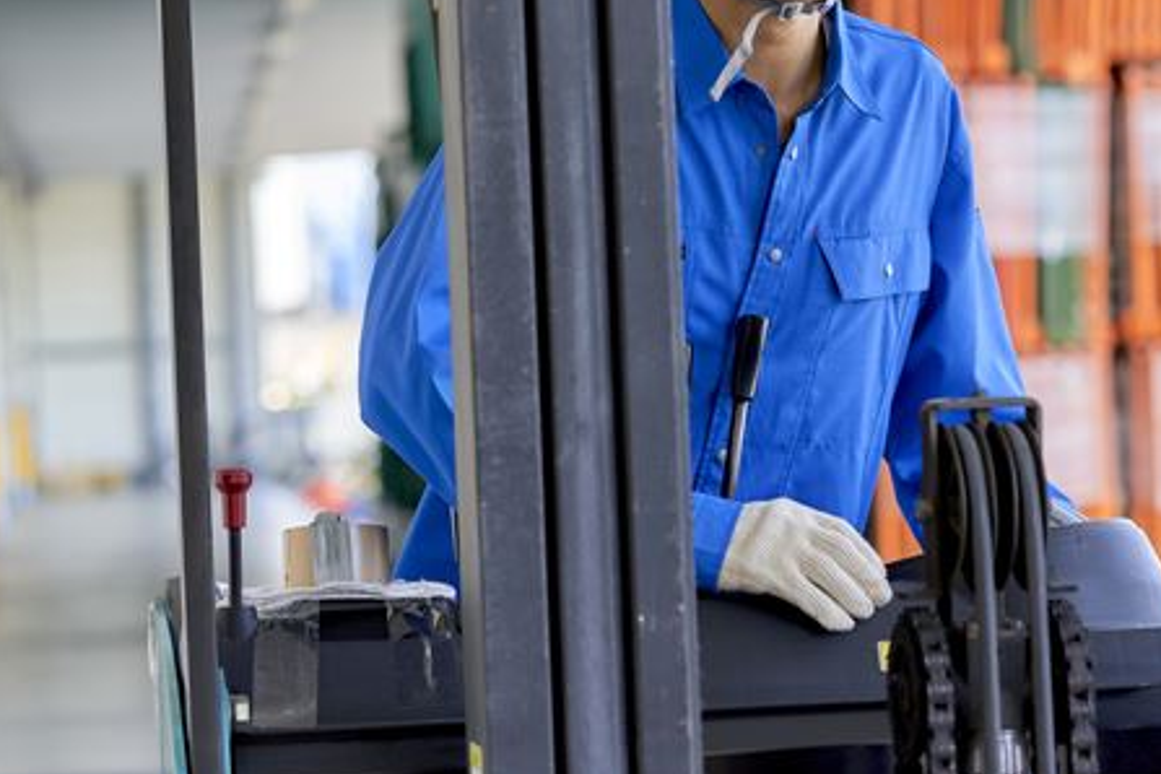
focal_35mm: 137
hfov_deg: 14.9
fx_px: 4418
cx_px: 880
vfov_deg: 10.0
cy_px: 184
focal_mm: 85
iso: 200
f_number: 3.5
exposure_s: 1/250
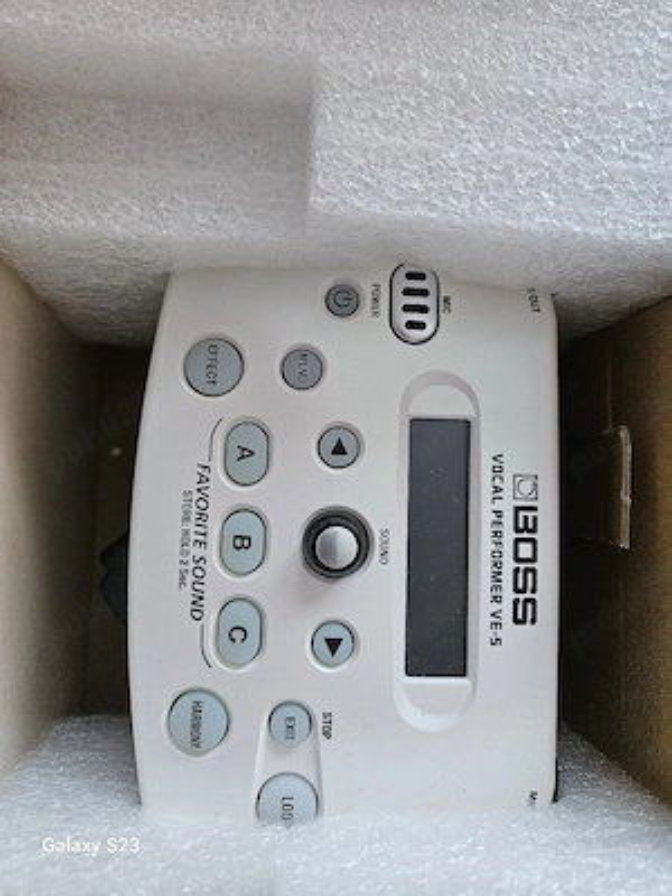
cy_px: 448
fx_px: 595
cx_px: 336
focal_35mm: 23
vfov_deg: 73.9
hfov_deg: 58.9
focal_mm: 5.4
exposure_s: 1/143
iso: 500
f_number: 1.8
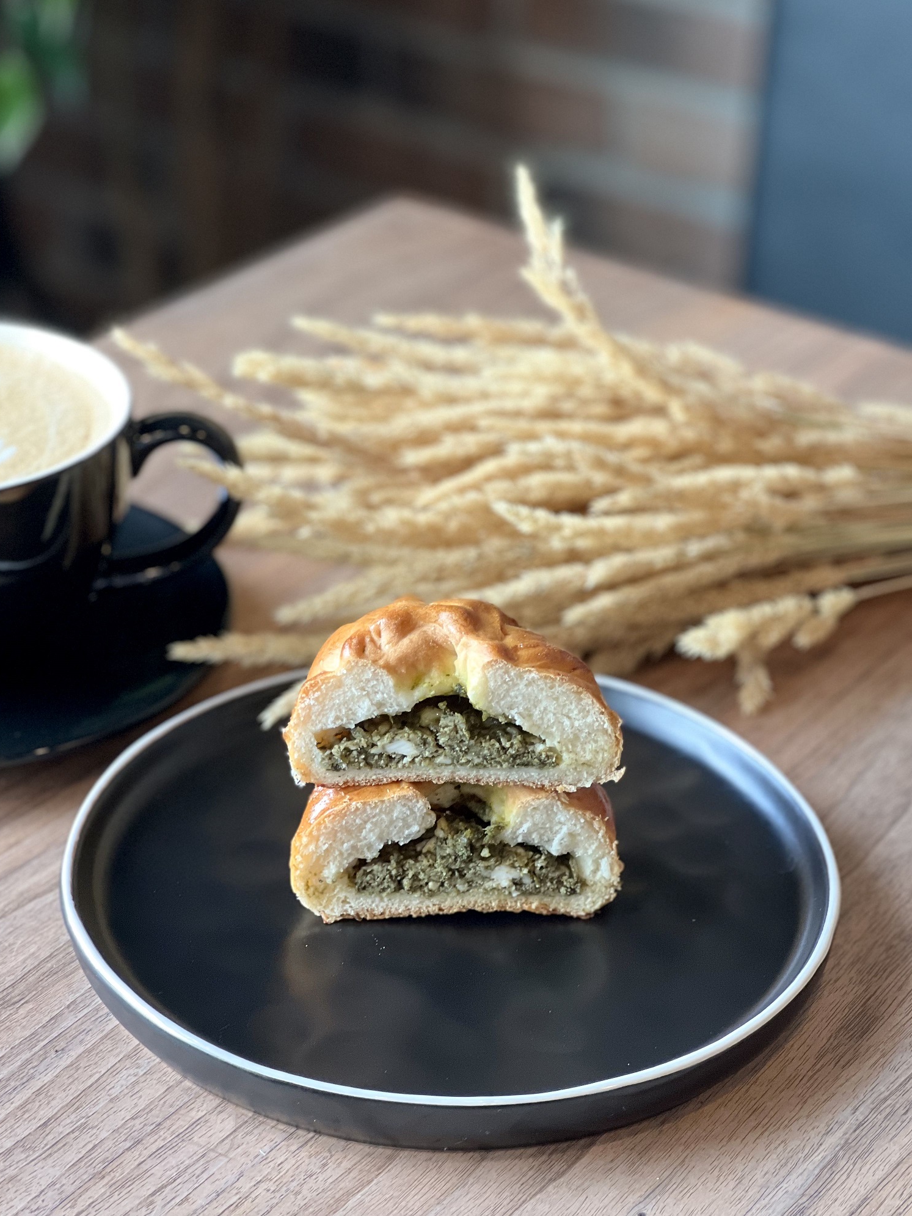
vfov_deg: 25.0
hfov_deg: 18.9
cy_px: 601
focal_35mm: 78
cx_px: 453
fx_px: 2739
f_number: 2.8
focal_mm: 9
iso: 160
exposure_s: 1/40
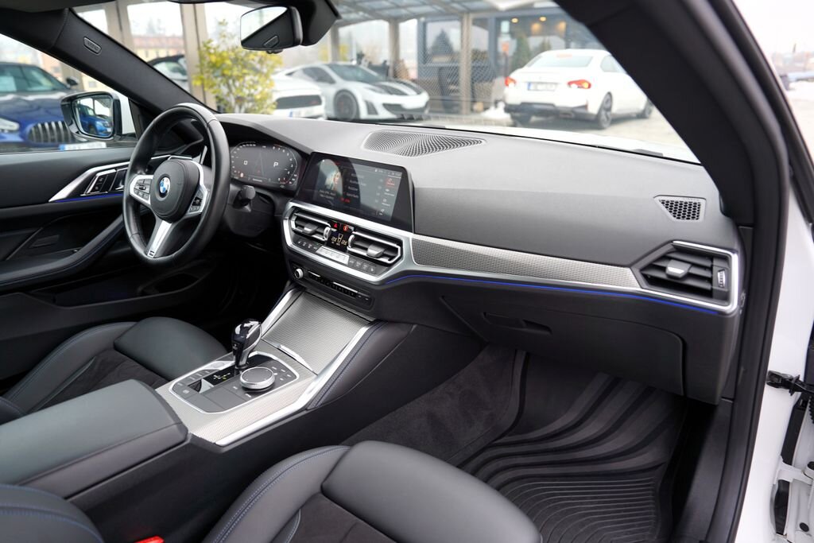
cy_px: 272
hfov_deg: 73.7
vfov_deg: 53.1
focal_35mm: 24
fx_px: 543
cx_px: 407
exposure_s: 1/40
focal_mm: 24
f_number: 3.2
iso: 100
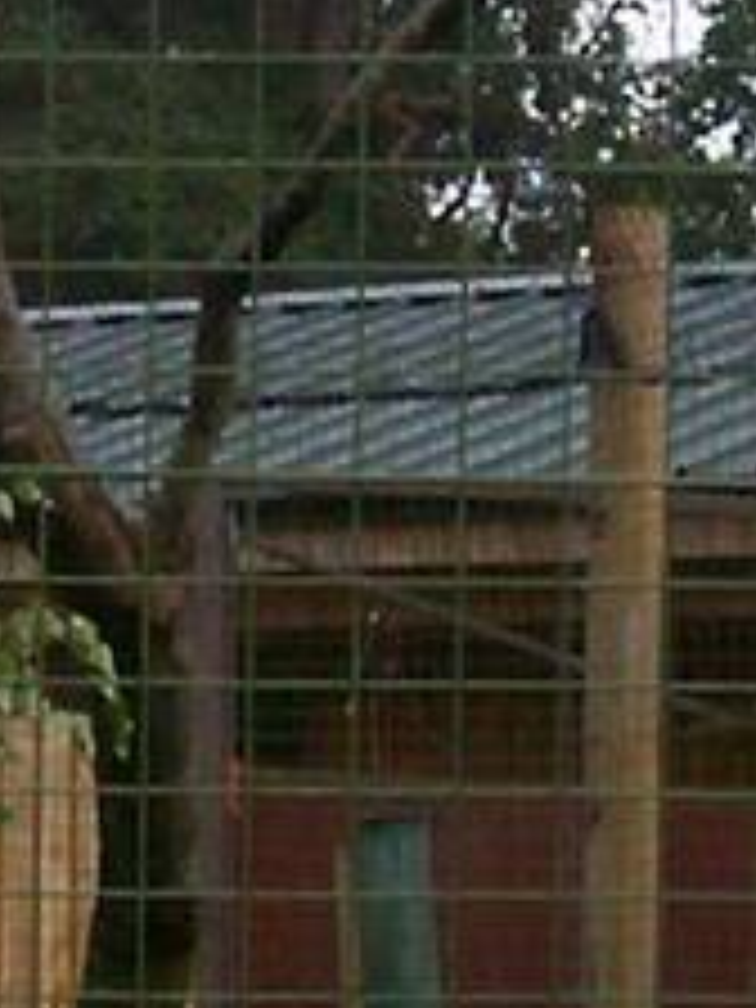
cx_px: -356
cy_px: 464
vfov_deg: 7.7
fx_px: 7484
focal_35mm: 257
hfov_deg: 5.7
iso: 100
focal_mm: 5.9
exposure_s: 1/503
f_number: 4.5
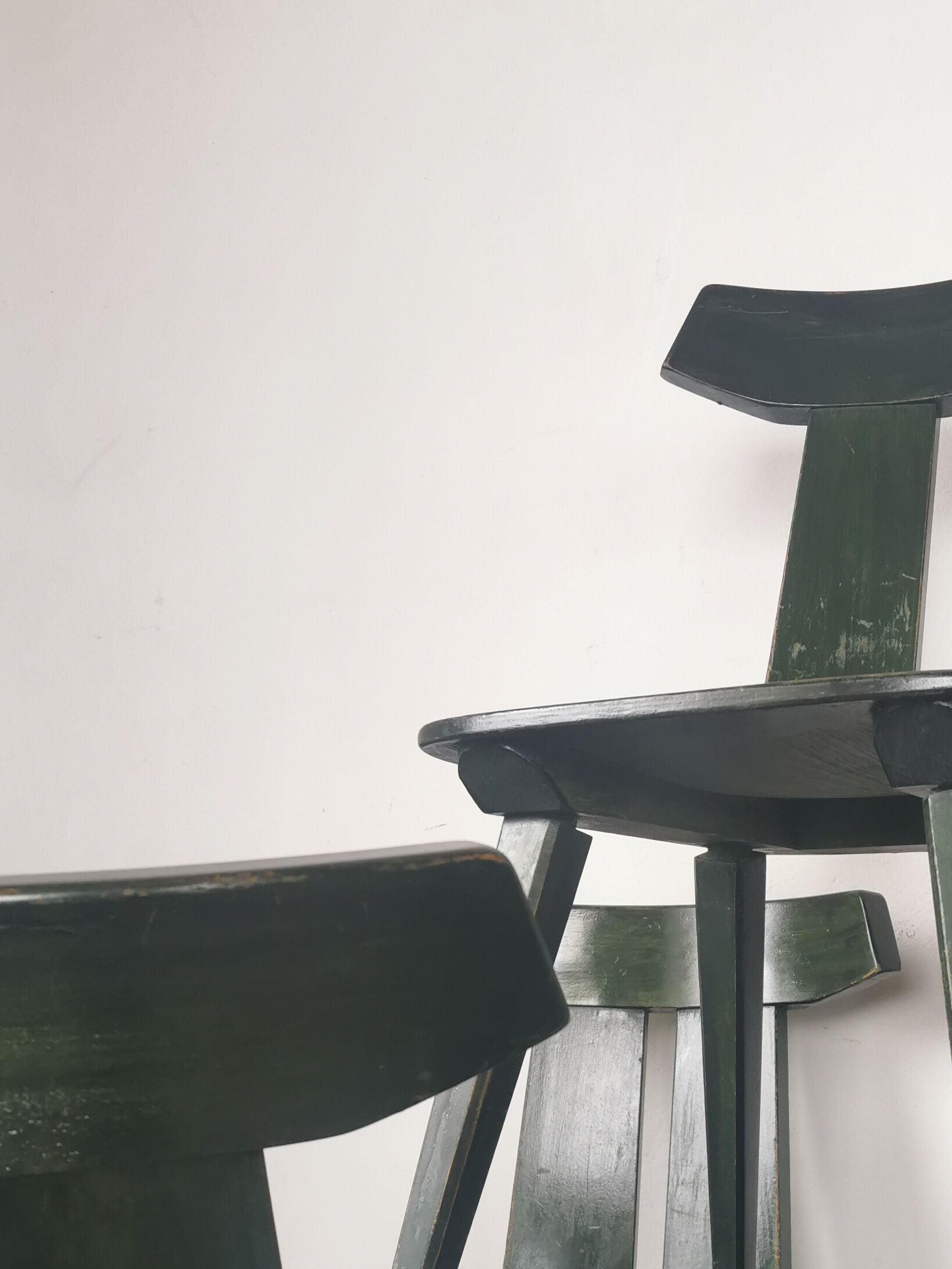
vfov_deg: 40.6
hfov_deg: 31.7
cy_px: 987
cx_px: 701
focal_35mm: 45
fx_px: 1650
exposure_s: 1/100
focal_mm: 5.56
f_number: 1.6
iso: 160
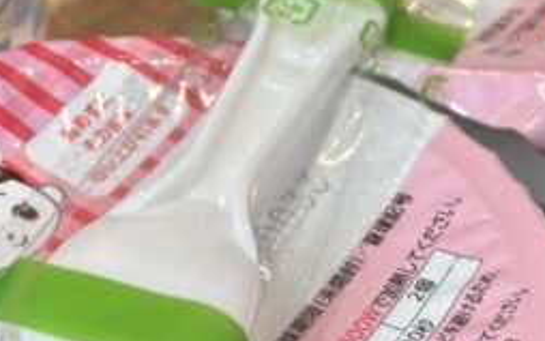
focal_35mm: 111
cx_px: 122
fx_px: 1649
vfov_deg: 11.6
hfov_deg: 18.6
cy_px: -62
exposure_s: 1/100
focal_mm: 5.96
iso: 80
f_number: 1.6
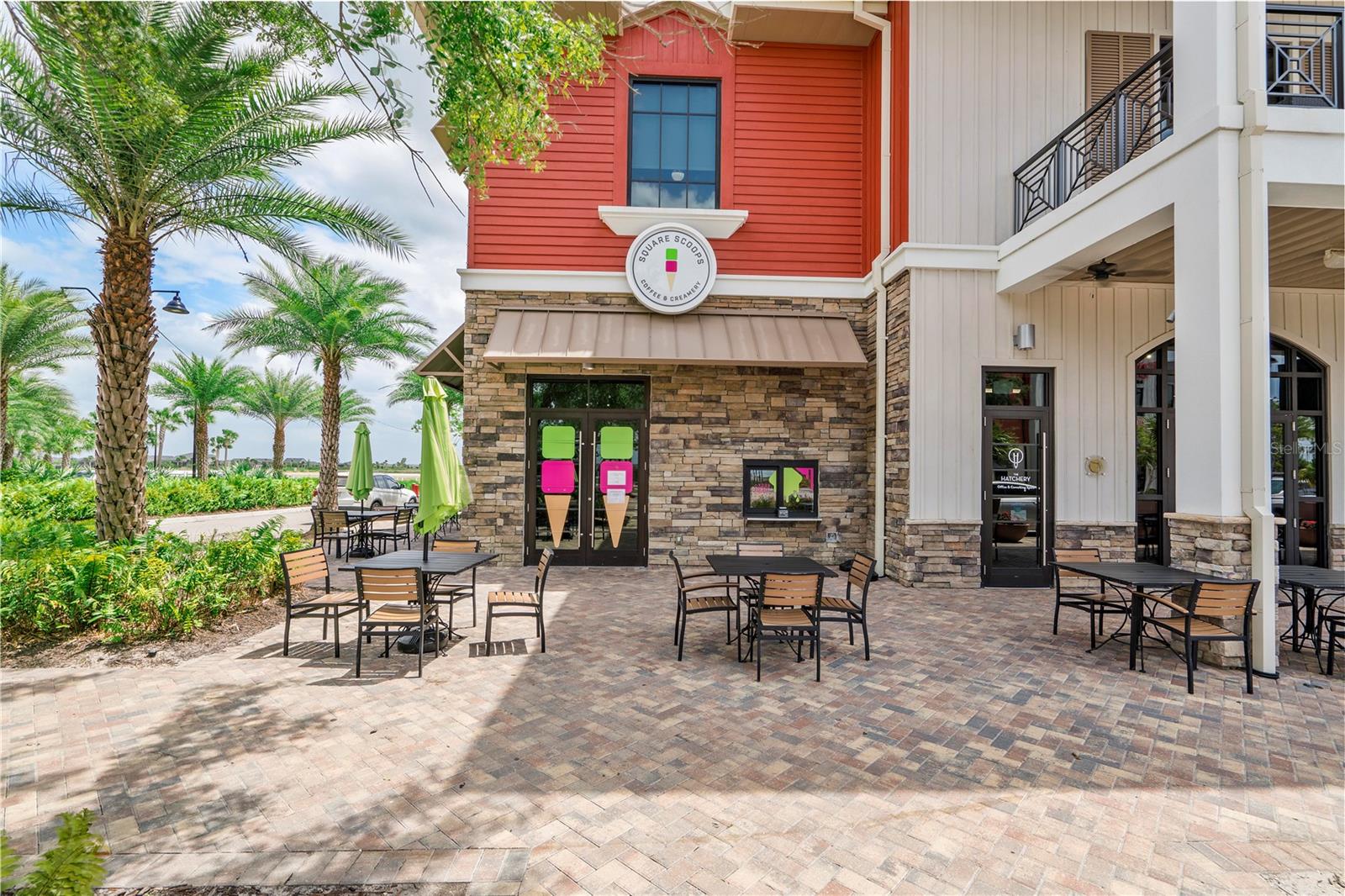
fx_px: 598
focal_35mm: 16
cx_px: 672
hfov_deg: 96.7
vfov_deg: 73.7
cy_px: 448
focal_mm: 16
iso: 160
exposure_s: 1/250
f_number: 9.5
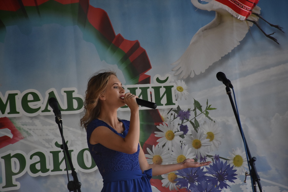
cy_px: 96
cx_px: 144
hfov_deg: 9.8
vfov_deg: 6.5
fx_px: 1680
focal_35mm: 210
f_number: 7.1
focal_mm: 140
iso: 800
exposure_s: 1/800
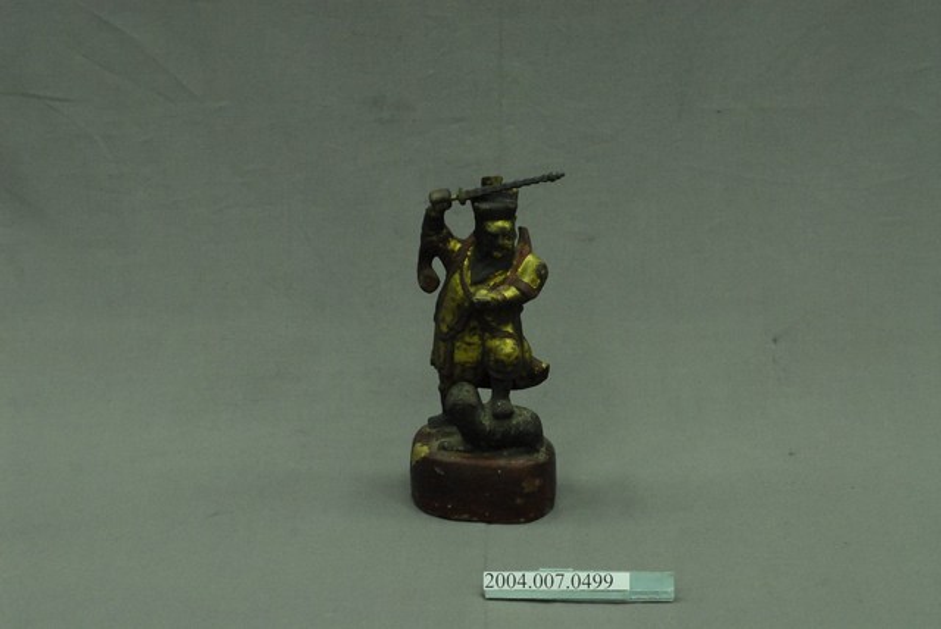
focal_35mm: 90
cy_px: 314
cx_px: 470
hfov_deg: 22.6
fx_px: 2355
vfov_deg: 15.2
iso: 1000
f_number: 10
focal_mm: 60
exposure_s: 1/13
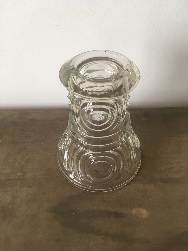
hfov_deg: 48.2
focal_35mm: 29
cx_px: 94
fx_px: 210
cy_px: 126
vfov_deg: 61.7
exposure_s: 1/33
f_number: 2.2
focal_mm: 4.15
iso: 80
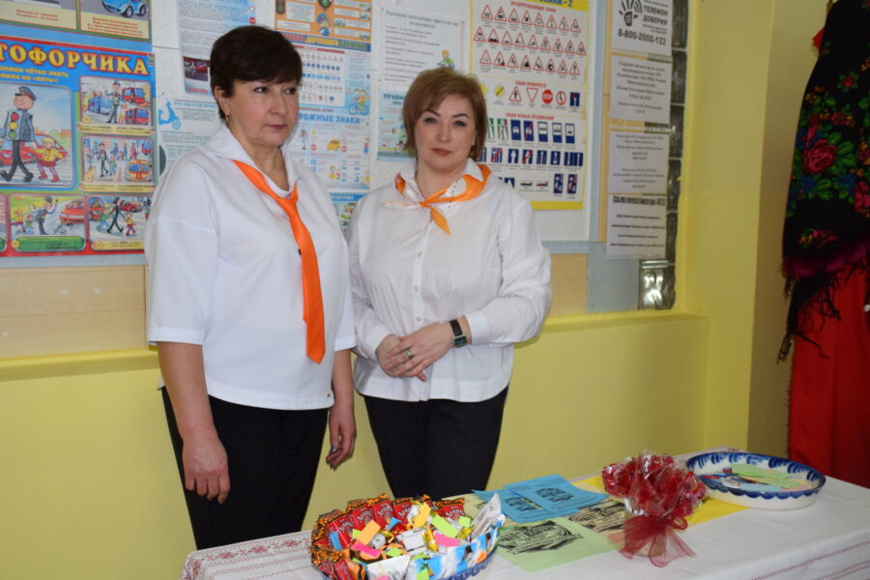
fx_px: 870
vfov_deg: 36.9
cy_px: 290
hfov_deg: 53.1
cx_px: 435
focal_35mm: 36
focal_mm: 24
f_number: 5
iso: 800
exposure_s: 1/100
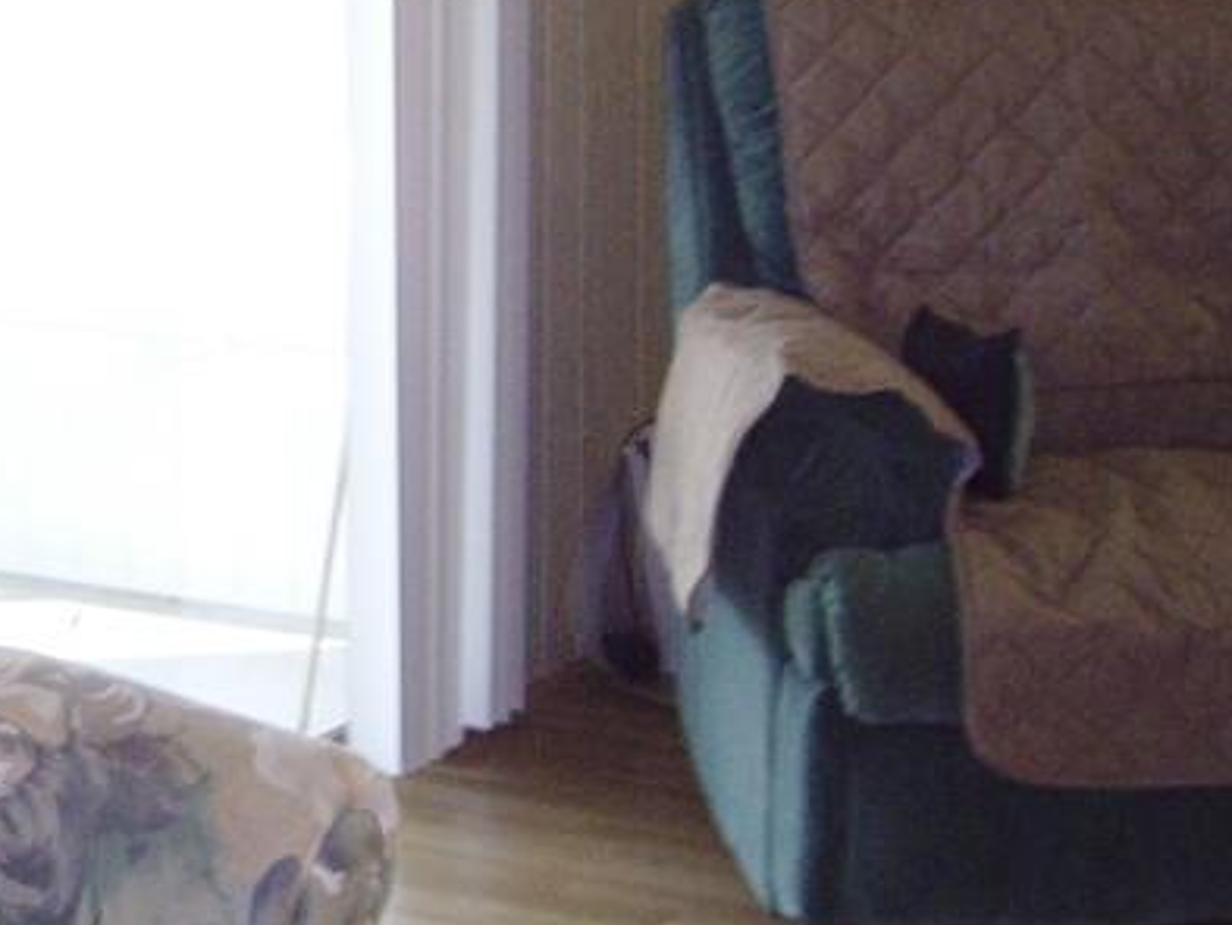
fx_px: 3525
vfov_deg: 14.9
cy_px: 207
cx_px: 82
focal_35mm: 99
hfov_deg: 19.4
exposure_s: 1/40
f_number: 2.8
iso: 200
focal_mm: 7.9
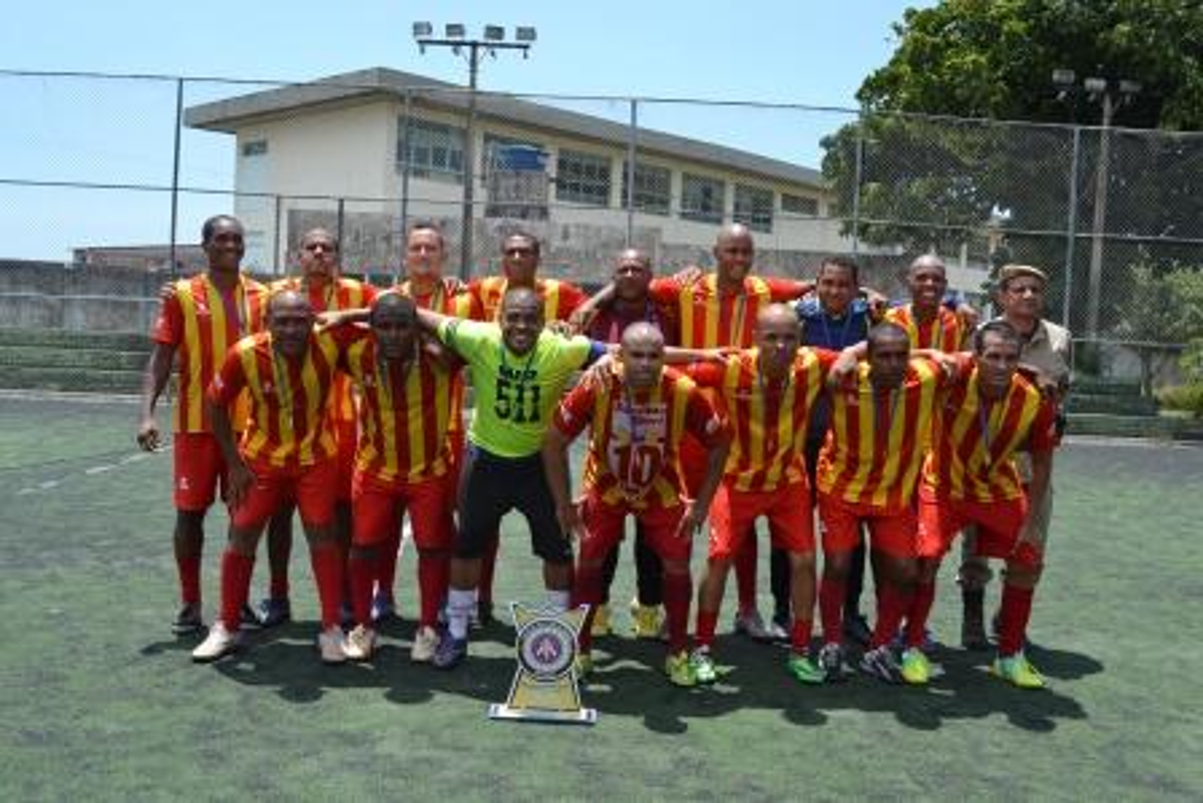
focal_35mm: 33
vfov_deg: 40.0
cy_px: 402
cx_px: 602
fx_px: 1103
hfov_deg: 57.2
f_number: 7.1
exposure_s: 1/200
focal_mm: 22
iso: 100
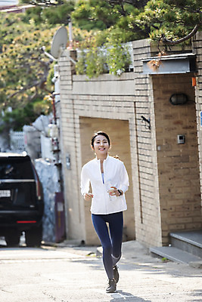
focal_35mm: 185
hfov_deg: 7.4
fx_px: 1556
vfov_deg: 11.1
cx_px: 101
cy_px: 151
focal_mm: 185
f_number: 4
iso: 160
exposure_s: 1/640
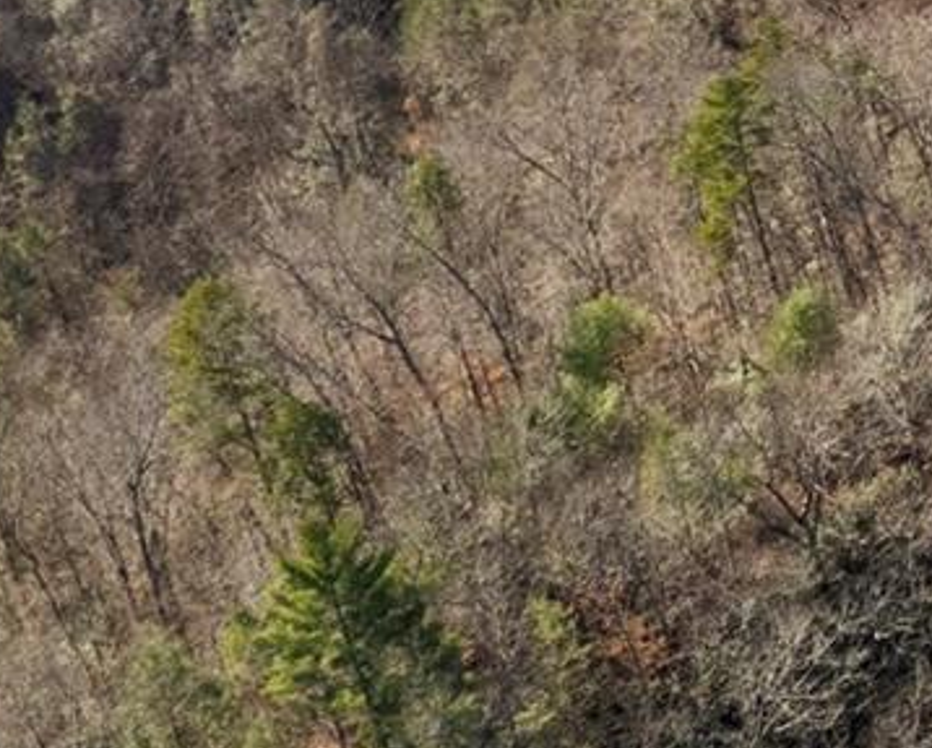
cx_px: 1919
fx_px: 3258
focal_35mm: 118
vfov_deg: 11.9
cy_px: -666
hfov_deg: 13.6
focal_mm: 8.38
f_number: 2.8
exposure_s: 1/800
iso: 100
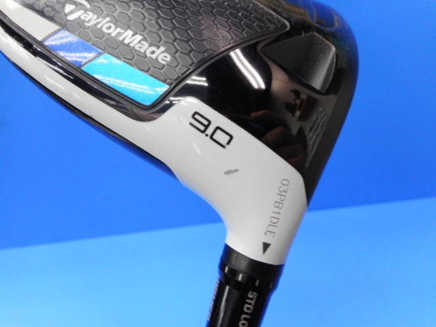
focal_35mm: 25
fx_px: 315
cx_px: 218
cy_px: 164
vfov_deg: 54.9
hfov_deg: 69.4
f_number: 3.7
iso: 140
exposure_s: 1/30
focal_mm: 4.5
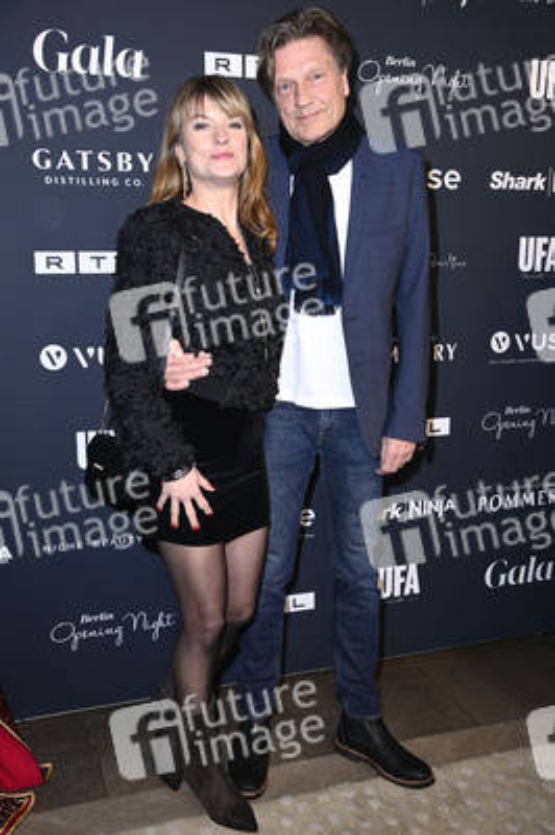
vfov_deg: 53.2
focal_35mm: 36
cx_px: 278
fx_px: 834
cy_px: 418
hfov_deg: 36.8
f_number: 5.6
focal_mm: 36
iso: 640
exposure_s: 1/250
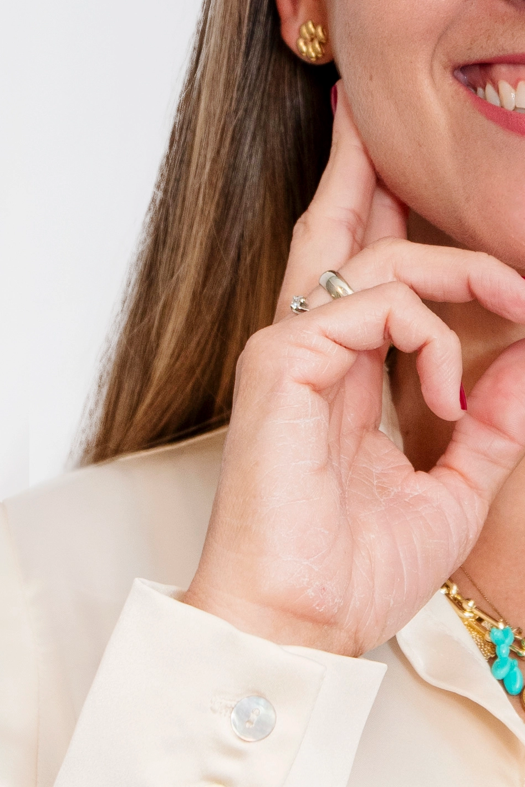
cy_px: 292
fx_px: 4374
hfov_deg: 6.8
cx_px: 532
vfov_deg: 10.3
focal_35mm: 200
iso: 200
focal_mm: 34
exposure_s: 1/80
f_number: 3.5
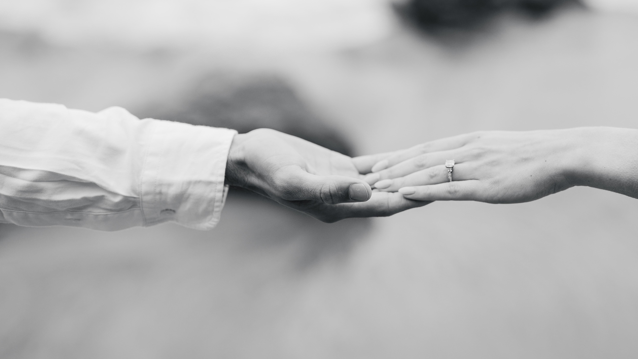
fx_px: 1252
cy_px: 127
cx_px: 390
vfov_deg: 16.3
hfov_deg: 28.5
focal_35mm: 74
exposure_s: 1/400
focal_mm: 50
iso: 200
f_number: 1.8
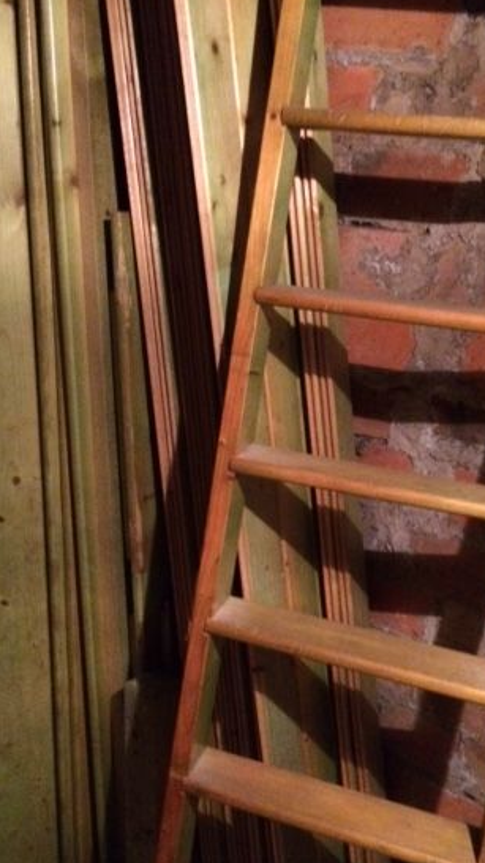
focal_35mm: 37
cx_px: 224
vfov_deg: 54.0
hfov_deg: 31.9
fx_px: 847
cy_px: 464
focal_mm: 4.15
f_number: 2.2
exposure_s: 1/17
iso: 640
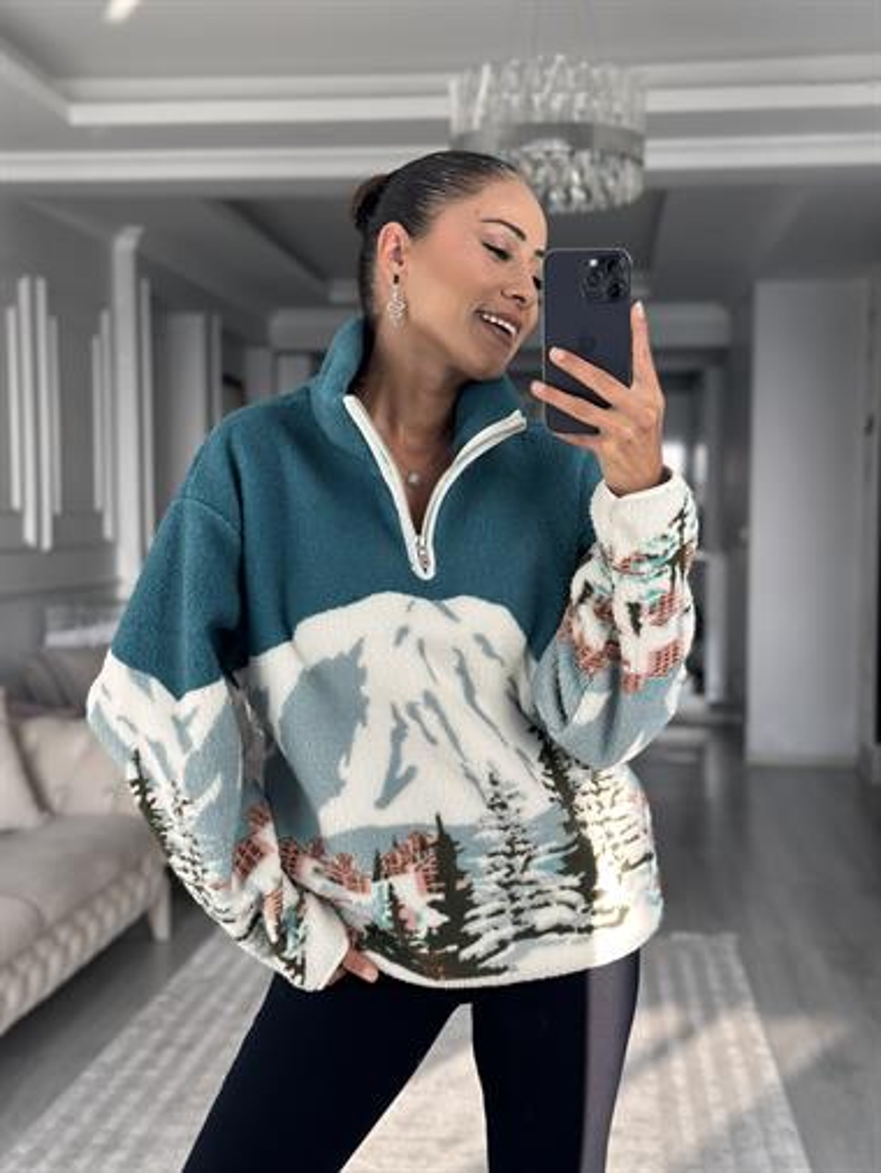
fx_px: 1627
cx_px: 440
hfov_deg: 30.3
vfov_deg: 39.6
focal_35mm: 48
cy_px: 586
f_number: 1.78
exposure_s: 1/201
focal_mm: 6.86
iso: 80
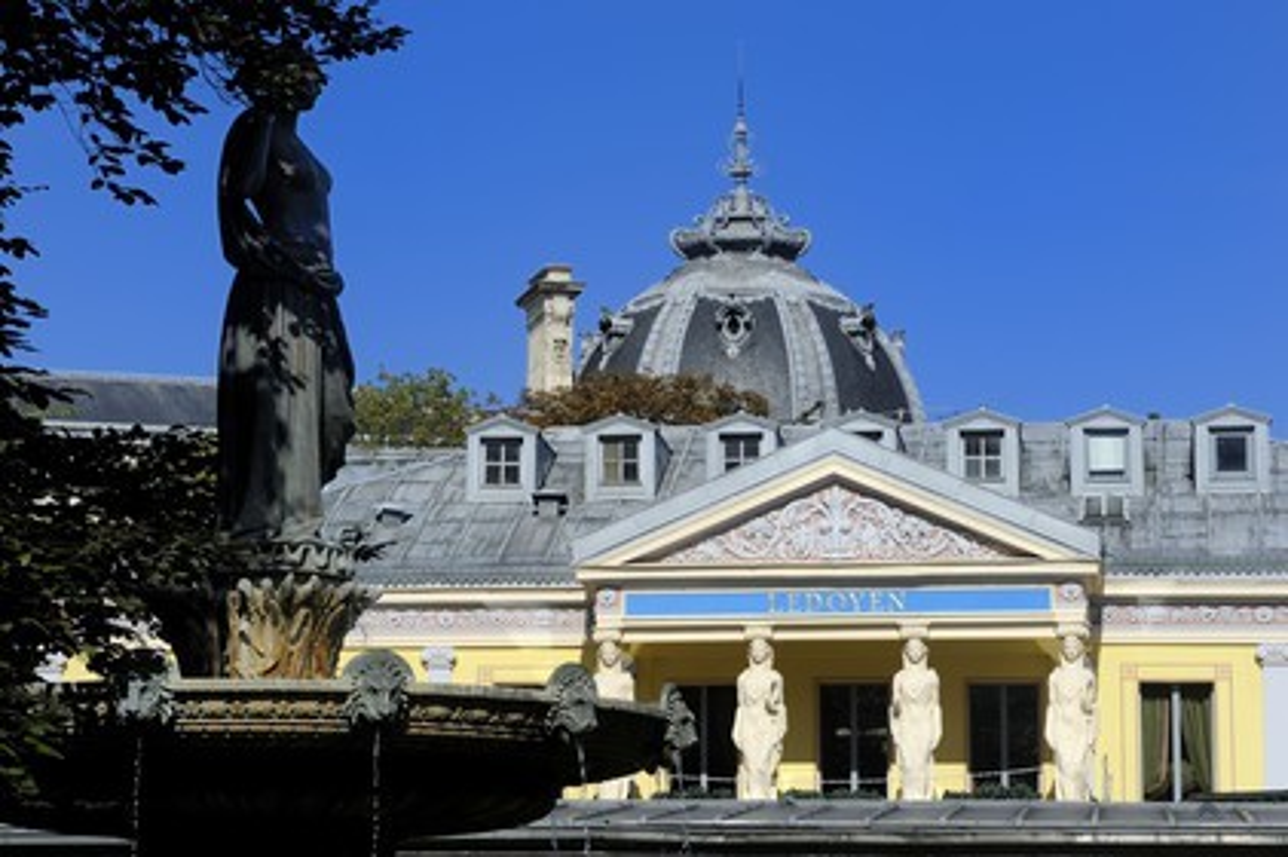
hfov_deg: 17.7
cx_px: 644
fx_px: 4147
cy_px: 428
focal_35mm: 116
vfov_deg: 11.8
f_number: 14
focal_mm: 116
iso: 200
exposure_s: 1/200
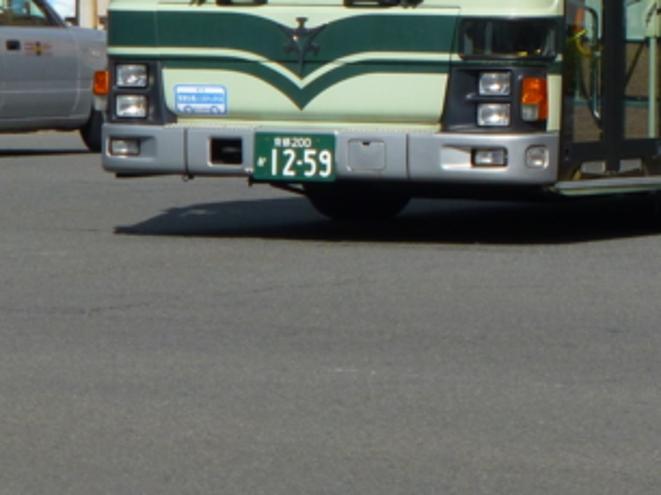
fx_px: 5094
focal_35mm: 267
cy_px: -128
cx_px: 652
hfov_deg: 7.4
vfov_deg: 5.5
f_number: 5.3
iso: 100
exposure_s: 1/800
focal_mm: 18.2
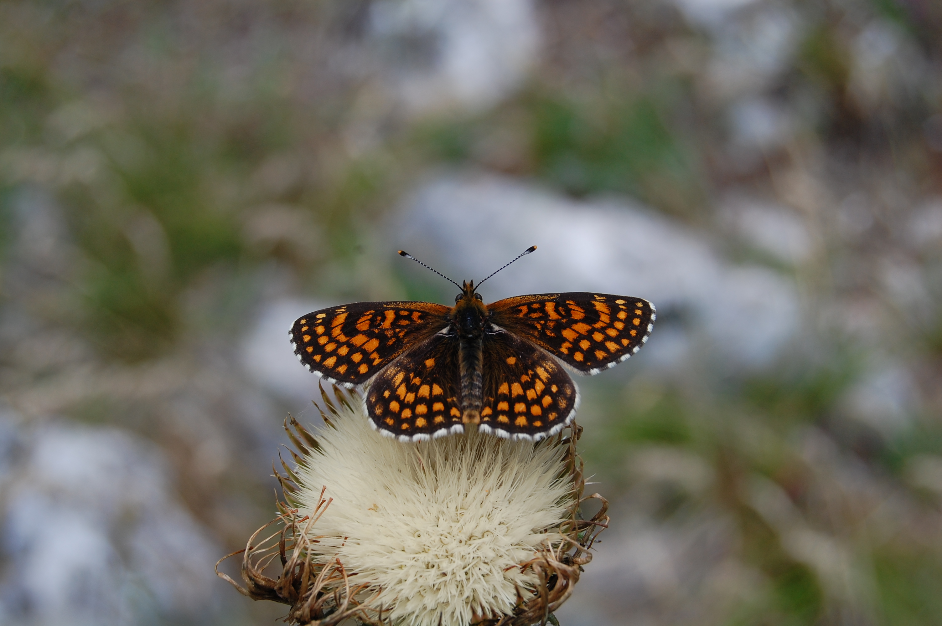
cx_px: 471
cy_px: 313
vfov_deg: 16.5
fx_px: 2157
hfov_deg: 24.6
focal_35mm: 82
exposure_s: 1/100
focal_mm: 55
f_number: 8
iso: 200
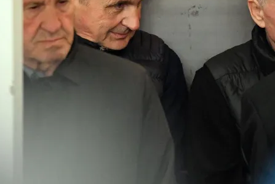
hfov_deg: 6.1
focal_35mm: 340
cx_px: 199
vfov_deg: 4.0
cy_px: 49
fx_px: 2597
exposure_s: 1/200
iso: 3200
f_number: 5
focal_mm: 200
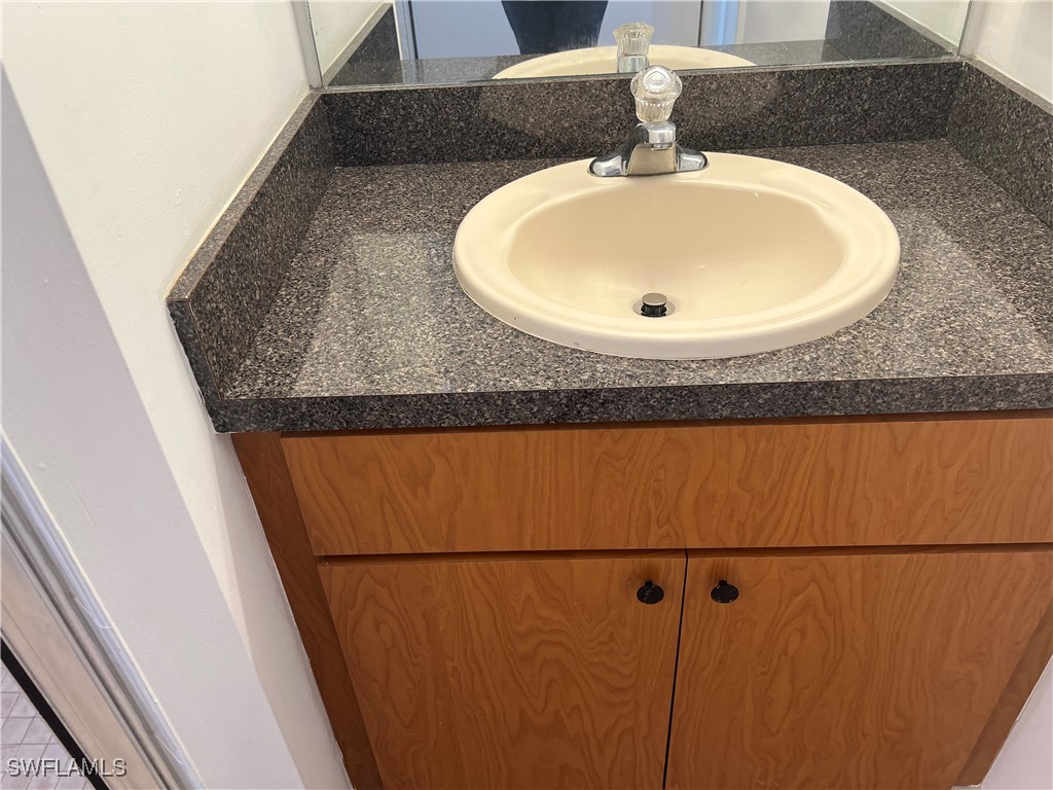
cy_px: 395
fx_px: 791
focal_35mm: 26
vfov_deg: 53.1
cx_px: 526
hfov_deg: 67.3
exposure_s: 1/120
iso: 100
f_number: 1.5
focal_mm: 5.7
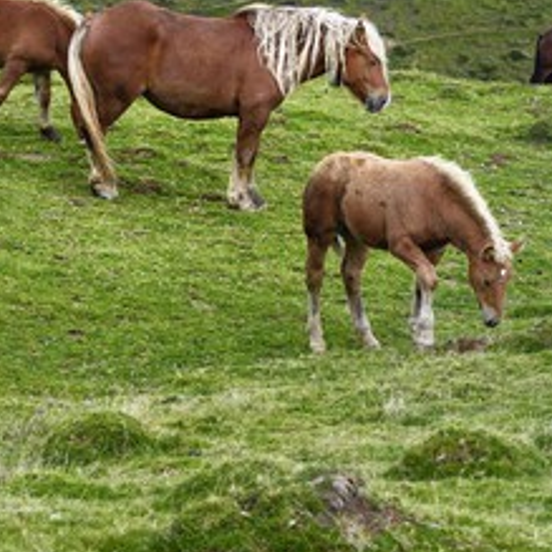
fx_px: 3536
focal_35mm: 196
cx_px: 154
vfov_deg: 8.9
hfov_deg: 8.9
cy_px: 224
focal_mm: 120
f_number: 9
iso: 200
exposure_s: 1/160
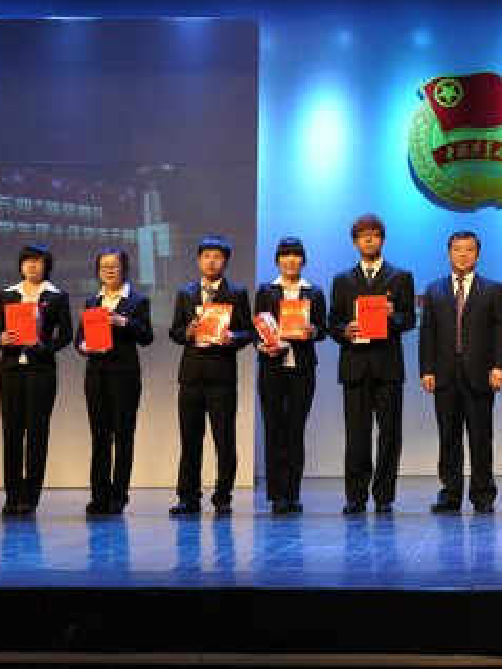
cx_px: 441
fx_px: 1044
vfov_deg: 35.5
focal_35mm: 54
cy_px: 324
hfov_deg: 26.2
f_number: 5.6
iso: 280
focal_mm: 24
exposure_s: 1/30
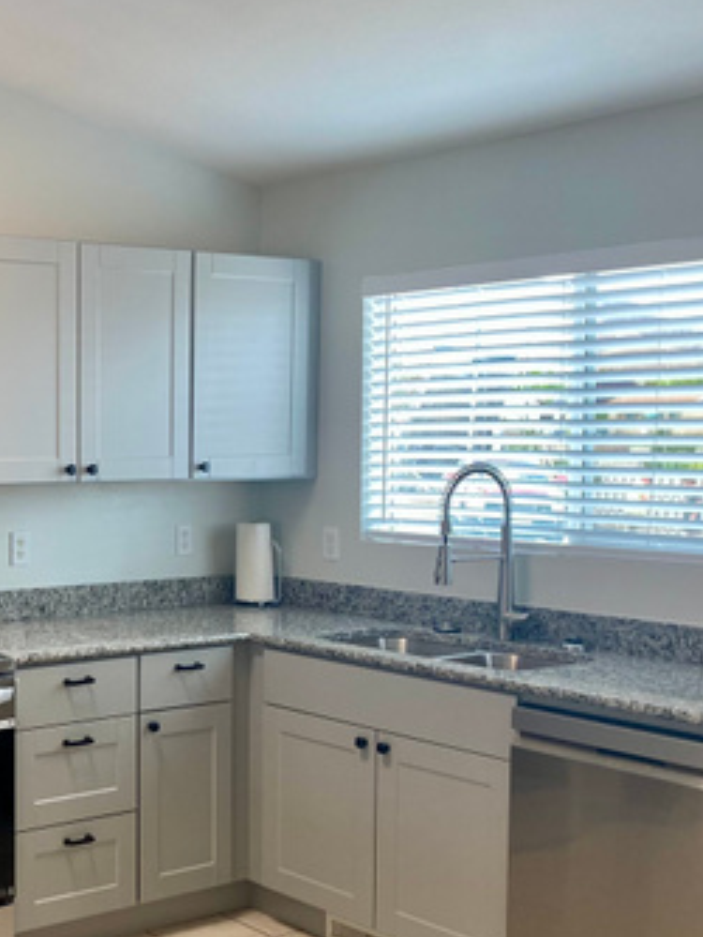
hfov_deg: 27.1
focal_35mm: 50
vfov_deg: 38.1
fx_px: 1353
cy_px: 523
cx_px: -37
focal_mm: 4.25
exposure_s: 1/120
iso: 100
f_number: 1.8
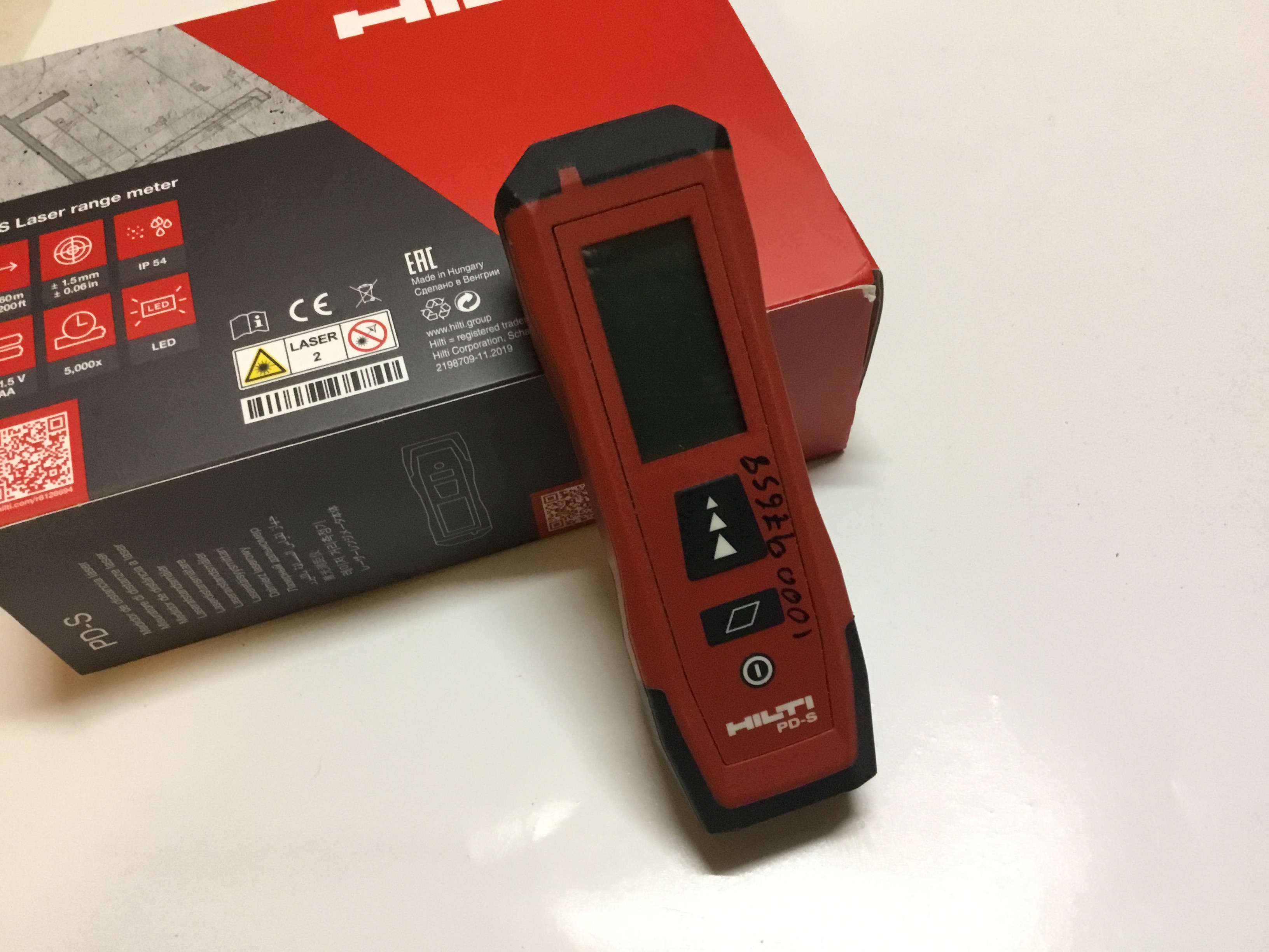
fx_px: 1136
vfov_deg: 45.4
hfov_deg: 58.4
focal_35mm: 31
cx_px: 634
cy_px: 476
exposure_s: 1/25
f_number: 2.4
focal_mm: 3.3
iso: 200
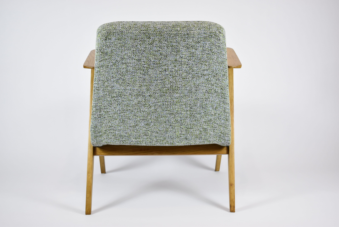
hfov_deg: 37.8
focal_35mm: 52
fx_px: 495
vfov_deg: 25.8
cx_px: 170
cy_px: 114
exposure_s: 1/125
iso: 800
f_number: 4.5
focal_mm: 35
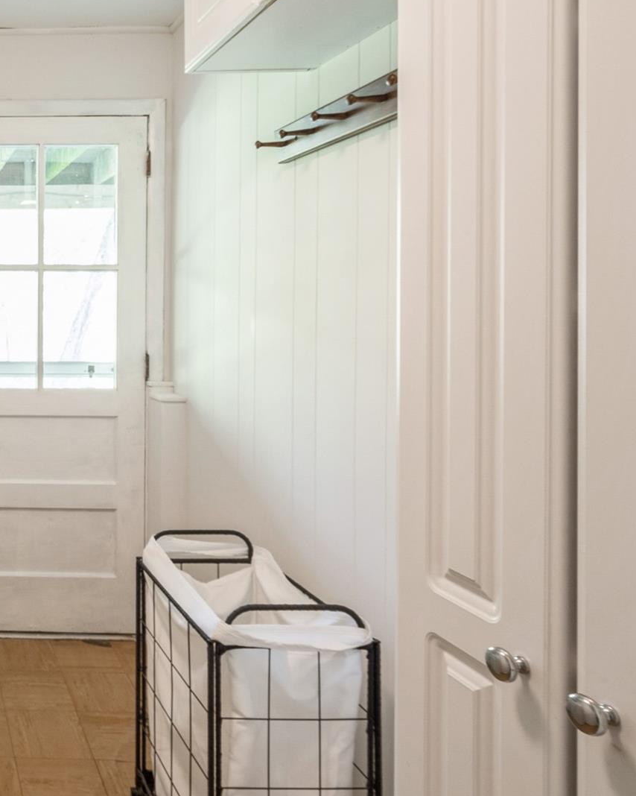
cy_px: 345
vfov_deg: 63.8
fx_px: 635
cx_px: -101
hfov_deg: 40.2
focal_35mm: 27
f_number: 9
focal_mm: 10
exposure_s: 3
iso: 100
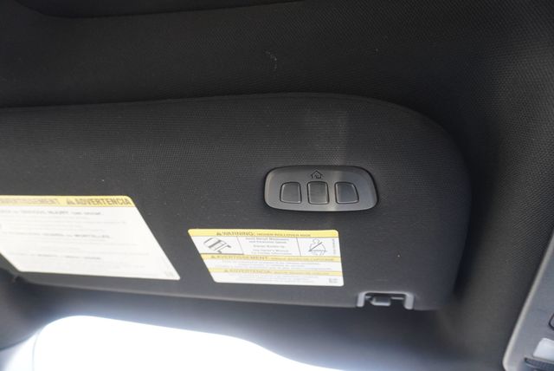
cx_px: 277
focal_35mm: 24
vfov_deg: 53.2
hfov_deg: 73.7
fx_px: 370
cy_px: 186
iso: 1000
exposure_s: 1/60
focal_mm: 16
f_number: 4
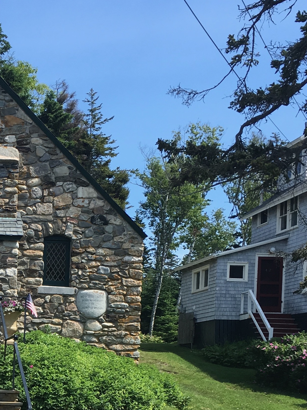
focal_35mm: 71
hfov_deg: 19.7
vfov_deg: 26.1
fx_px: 840
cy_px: 399
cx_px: -41
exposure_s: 1/818
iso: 25
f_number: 2.2
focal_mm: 4.15
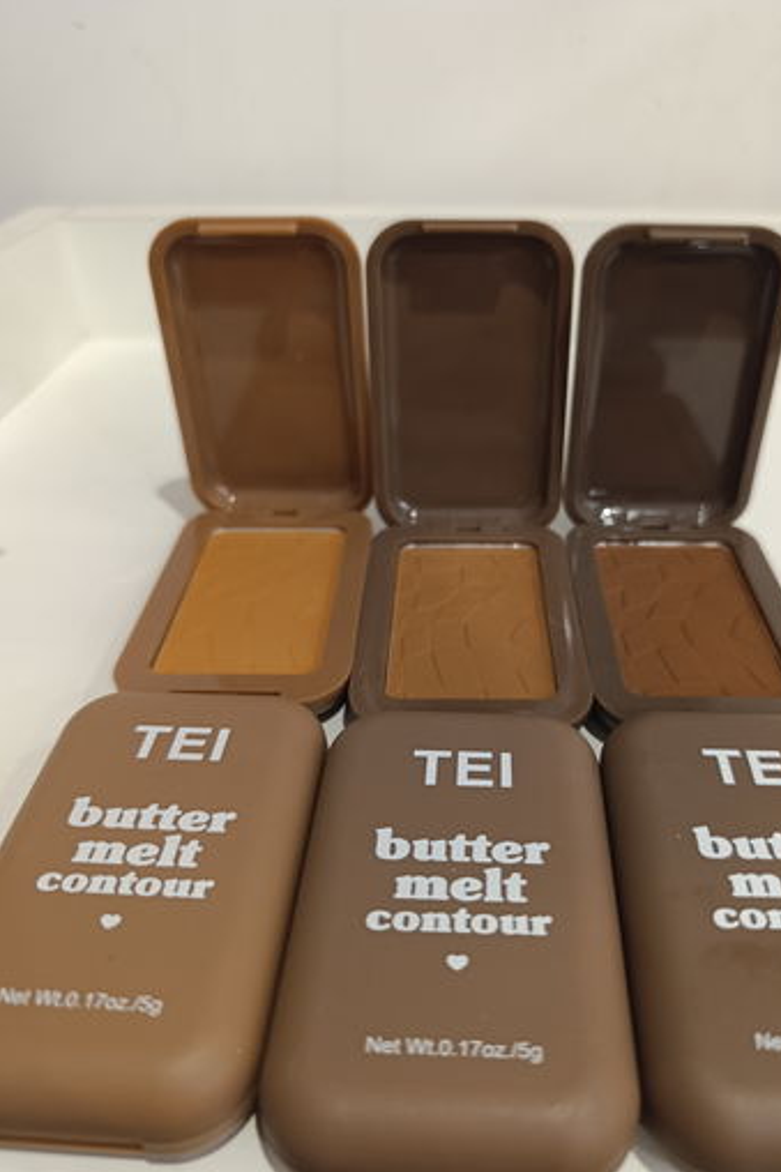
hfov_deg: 51.0
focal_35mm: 25
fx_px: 814
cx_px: 458
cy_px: 604
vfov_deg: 71.5
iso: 1000
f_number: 1.6
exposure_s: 1/50
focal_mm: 6.14
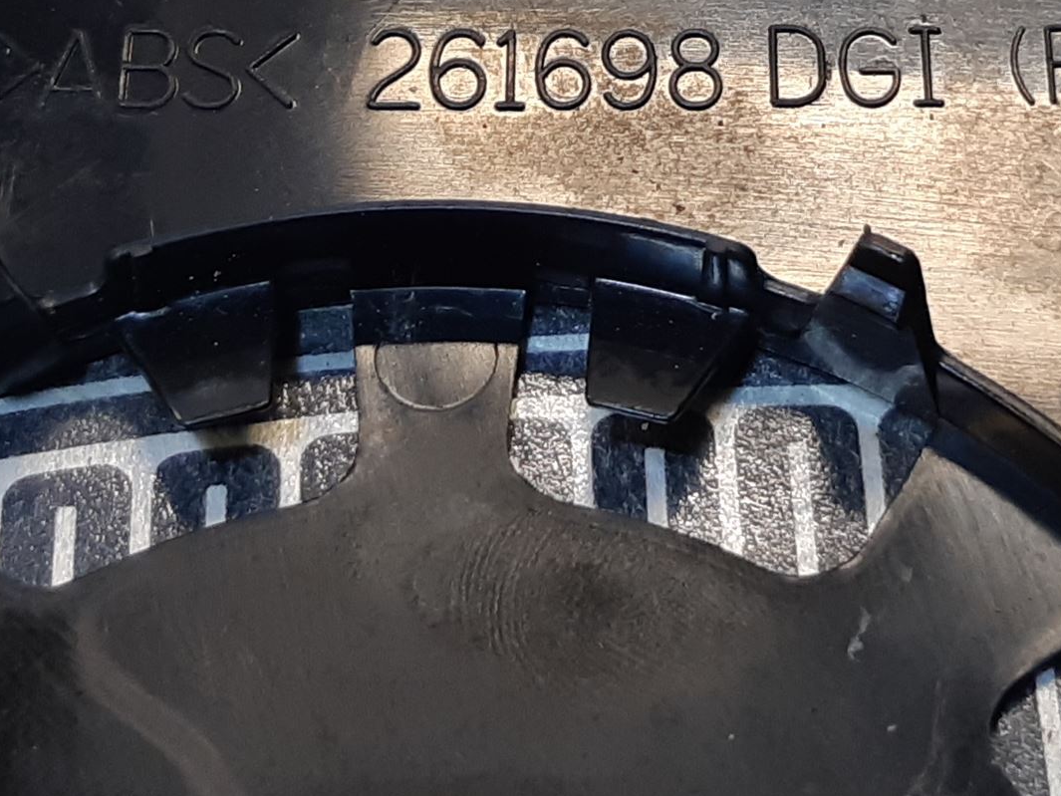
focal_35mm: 50
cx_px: 739
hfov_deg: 37.6
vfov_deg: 28.3
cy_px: 123
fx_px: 1533
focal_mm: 3.93
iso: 80
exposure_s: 1/100
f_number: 1.7
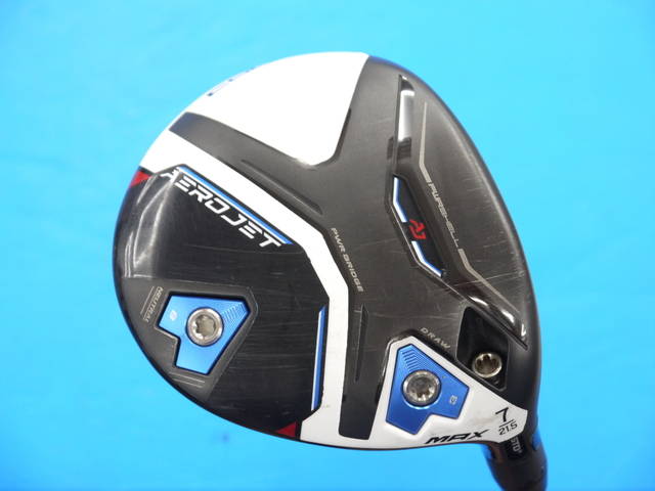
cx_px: 328
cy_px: 246
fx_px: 1589
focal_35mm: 84
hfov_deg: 23.3
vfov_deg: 17.6
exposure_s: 1/60
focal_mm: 42
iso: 800
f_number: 5.6
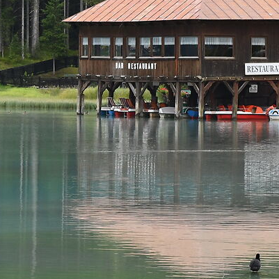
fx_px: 2316
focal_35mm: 254
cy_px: -7
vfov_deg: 6.9
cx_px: -99
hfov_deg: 6.8
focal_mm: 50
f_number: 5.6
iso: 250
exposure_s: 1/320
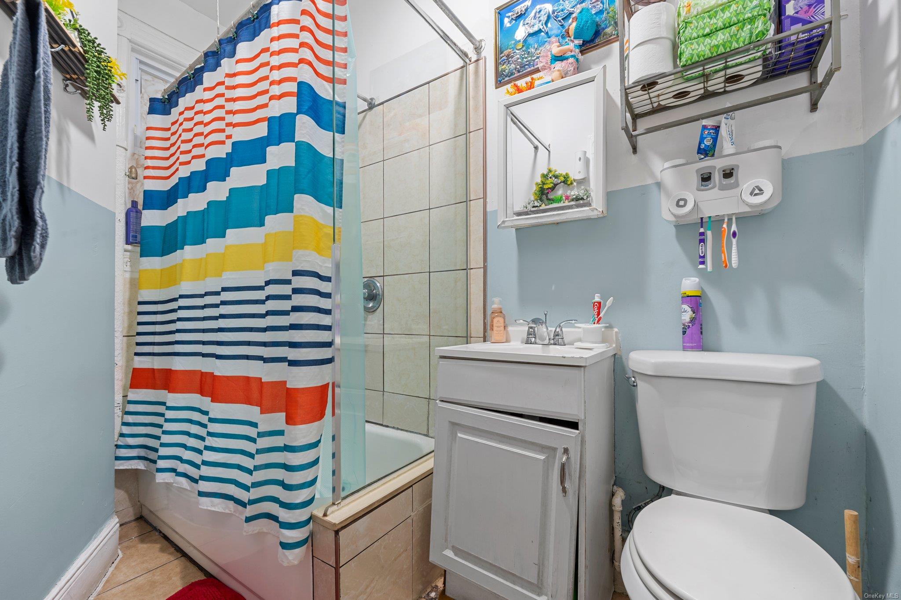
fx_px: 350
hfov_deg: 104.3
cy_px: 300
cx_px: 450
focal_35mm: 14
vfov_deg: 81.2
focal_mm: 14
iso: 640
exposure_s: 3.2
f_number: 10
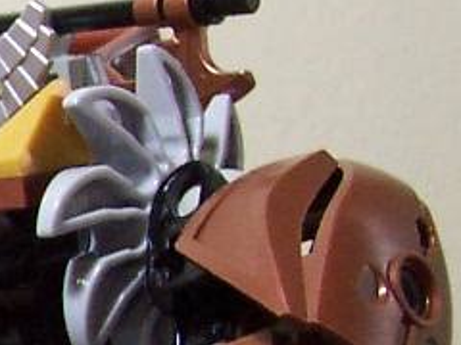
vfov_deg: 7.8
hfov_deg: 9.9
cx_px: -492
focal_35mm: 185
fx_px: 2464
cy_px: 567
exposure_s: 1/30
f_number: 2.8
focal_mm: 5.6
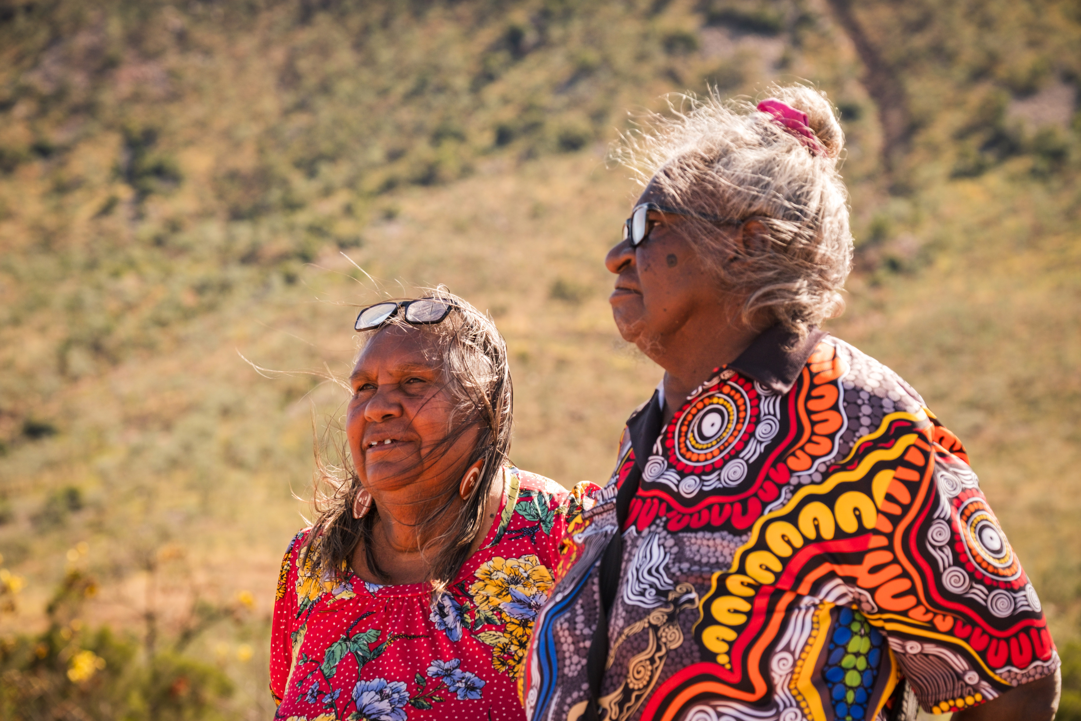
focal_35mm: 126
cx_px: 540
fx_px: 3783
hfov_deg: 16.3
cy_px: 360
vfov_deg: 10.9
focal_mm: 83.8
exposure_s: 1/680
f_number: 5
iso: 400
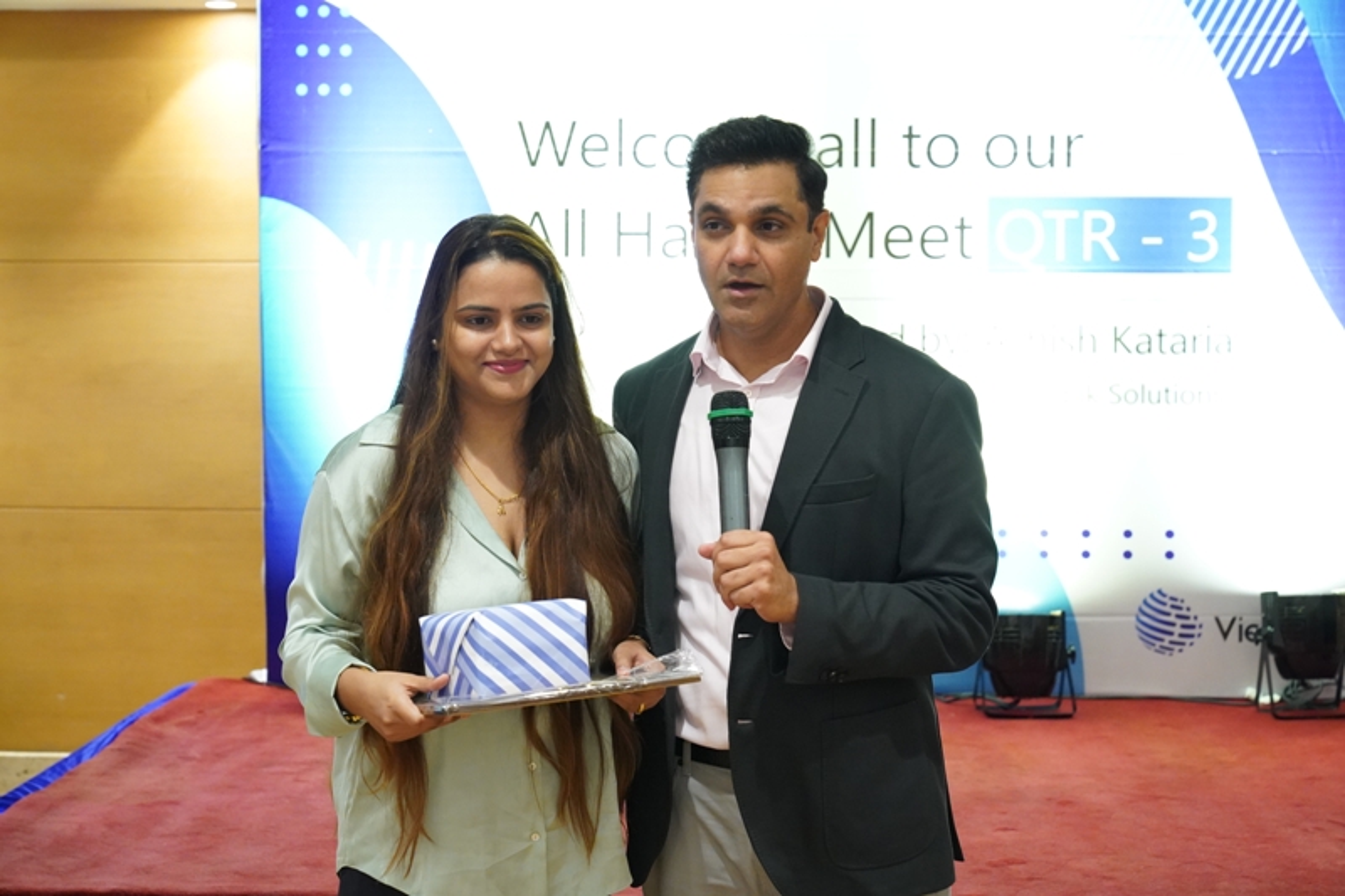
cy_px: 448
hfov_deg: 31.4
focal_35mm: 64
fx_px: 2390
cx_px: 672
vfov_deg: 21.2
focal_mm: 64
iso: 8000
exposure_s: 1/100
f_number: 5
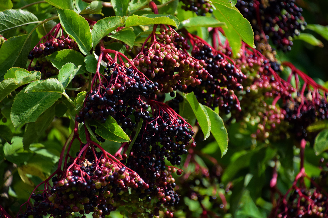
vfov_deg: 3.1
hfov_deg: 4.6
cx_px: 164
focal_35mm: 450
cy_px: 109
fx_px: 4100
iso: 280
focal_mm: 300
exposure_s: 1/500
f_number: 6.3
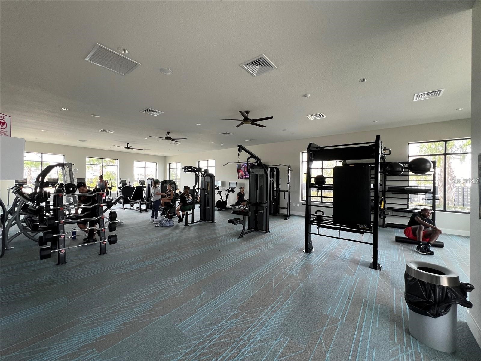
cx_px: 240
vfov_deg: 89.9
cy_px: 180
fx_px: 181
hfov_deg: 106.2
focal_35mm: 13
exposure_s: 1/120
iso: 125
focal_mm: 1.57
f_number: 1.8
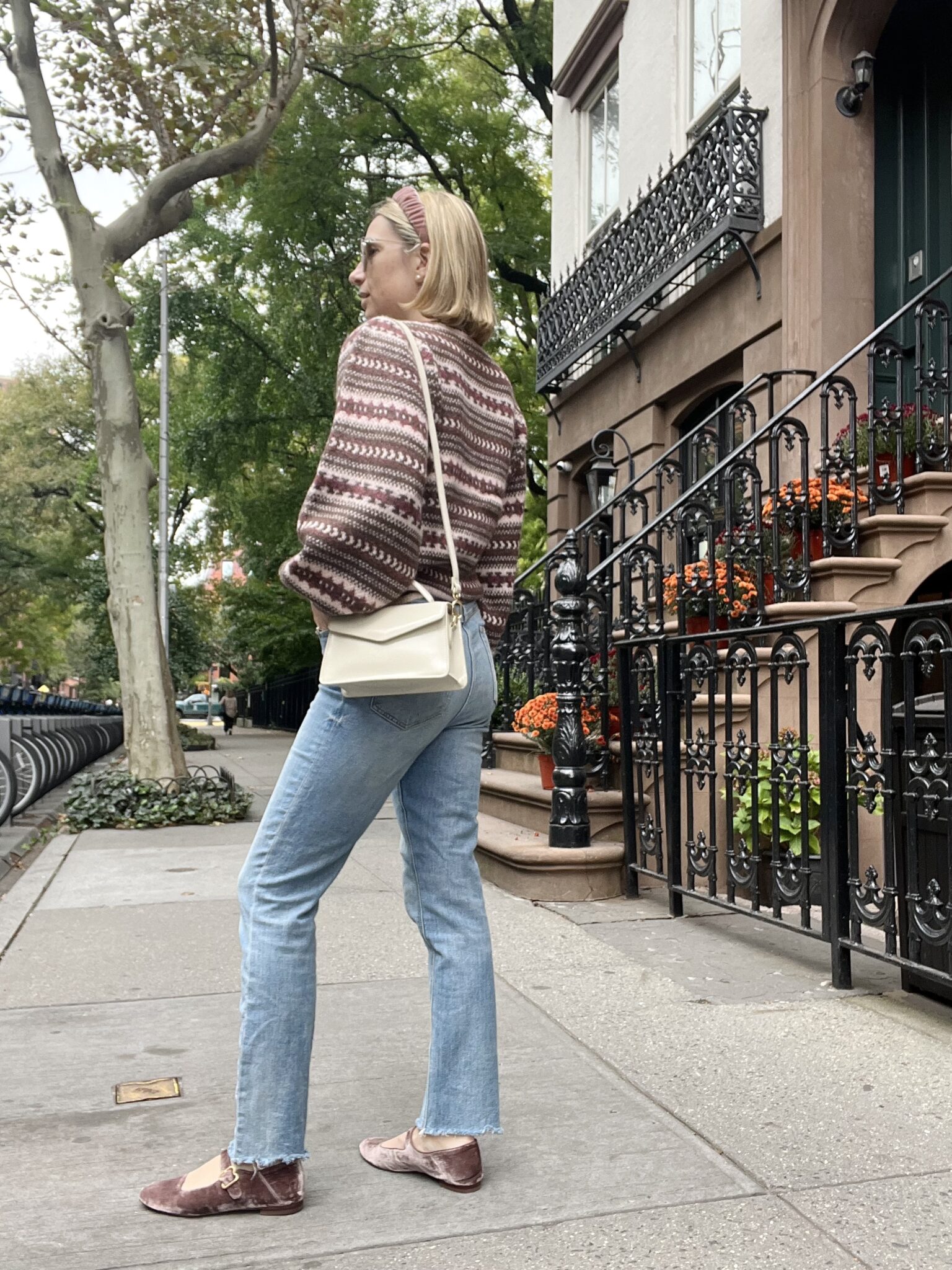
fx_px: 1100
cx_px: 476
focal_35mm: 30
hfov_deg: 46.8
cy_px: 635
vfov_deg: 60.0
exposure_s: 1/121
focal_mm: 2.71
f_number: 2.2
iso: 50
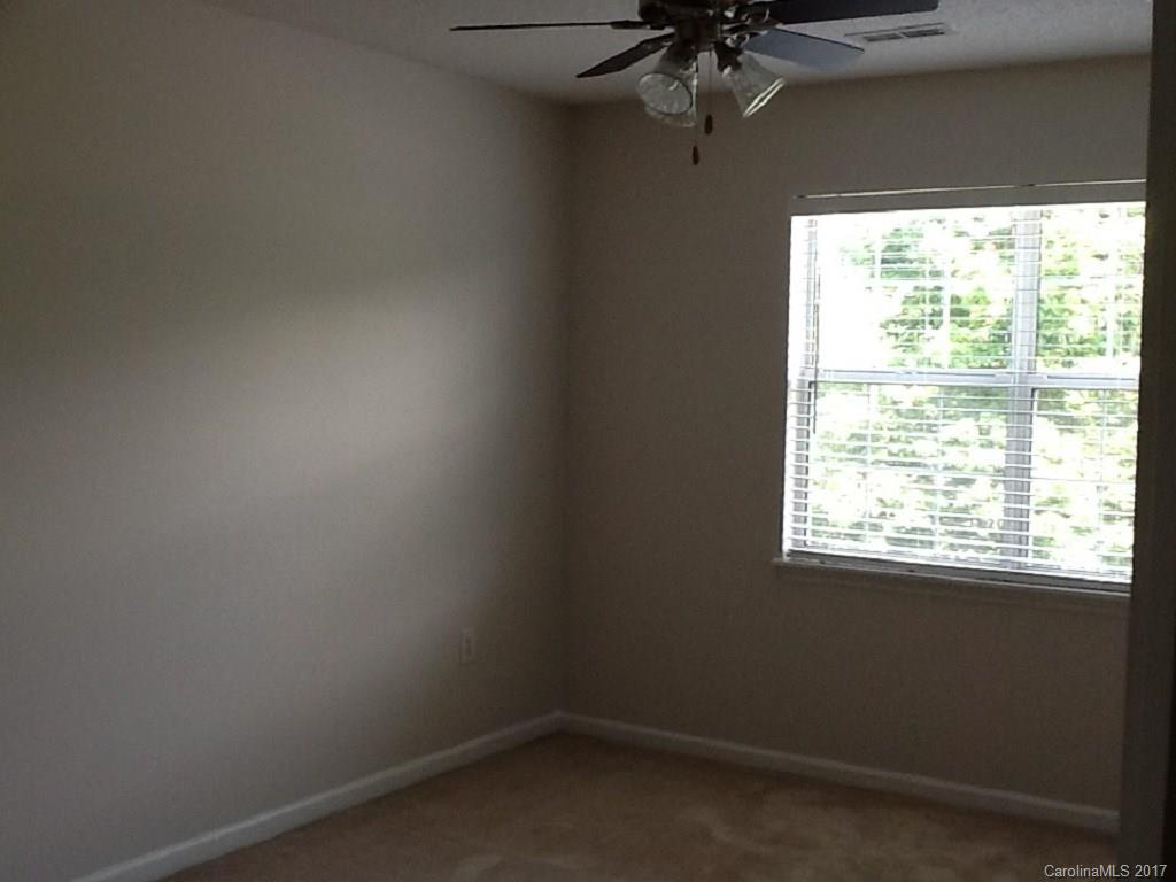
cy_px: 441
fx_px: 1495
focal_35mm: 44
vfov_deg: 32.9
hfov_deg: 42.9
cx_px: 588
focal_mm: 2.03
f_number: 2.4
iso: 64
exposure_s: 1/60
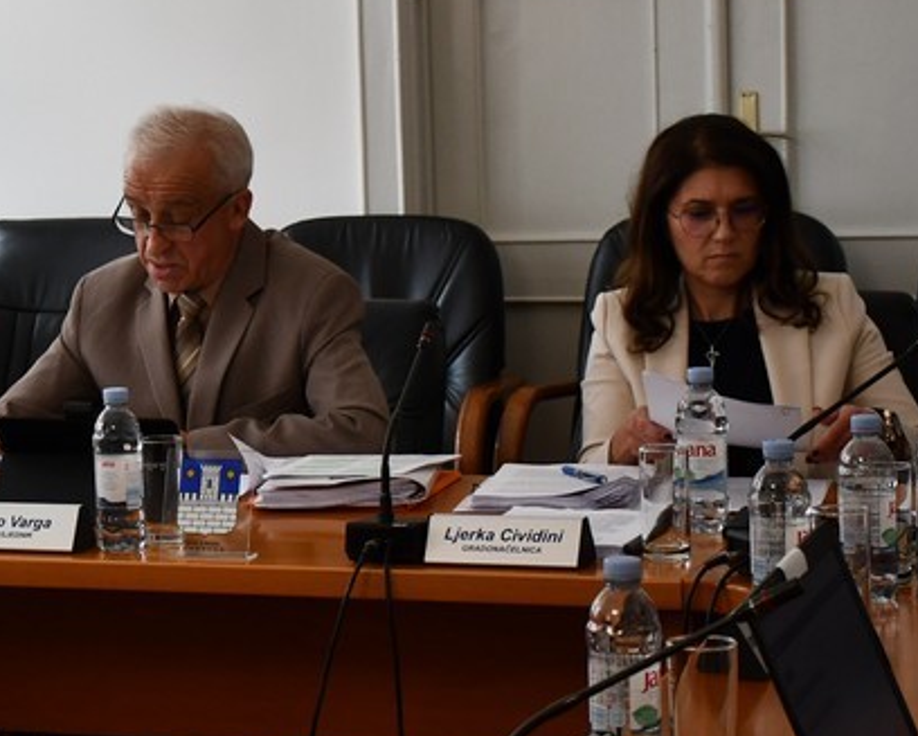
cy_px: 307
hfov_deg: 15.8
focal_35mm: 120
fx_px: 3263
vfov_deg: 12.9
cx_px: 63
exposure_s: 1/200
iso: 800
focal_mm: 34
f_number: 4.2
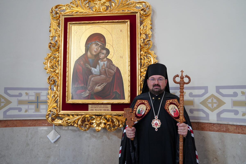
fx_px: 191
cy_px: 82
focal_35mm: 28
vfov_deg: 46.4
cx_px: 123
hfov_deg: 65.5
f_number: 4
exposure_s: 1/160
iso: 2500
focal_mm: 28
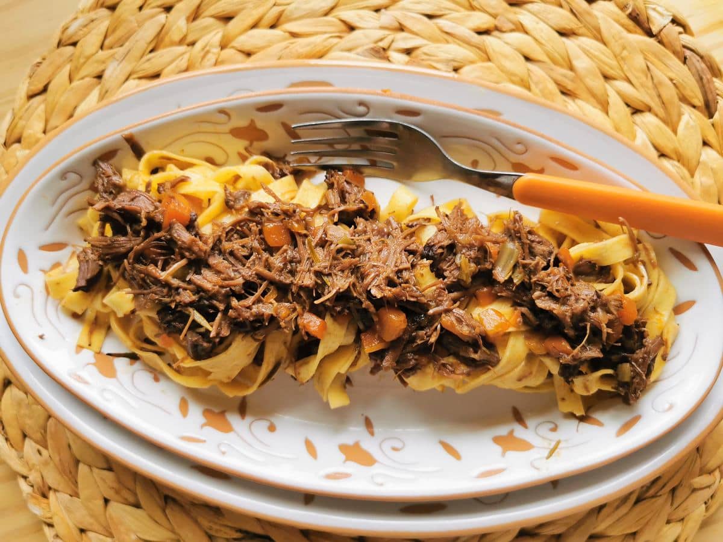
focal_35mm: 27
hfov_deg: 65.3
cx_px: 362
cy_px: 271
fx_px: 564
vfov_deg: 51.4
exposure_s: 1/120
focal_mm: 5.56
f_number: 1.6
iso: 100
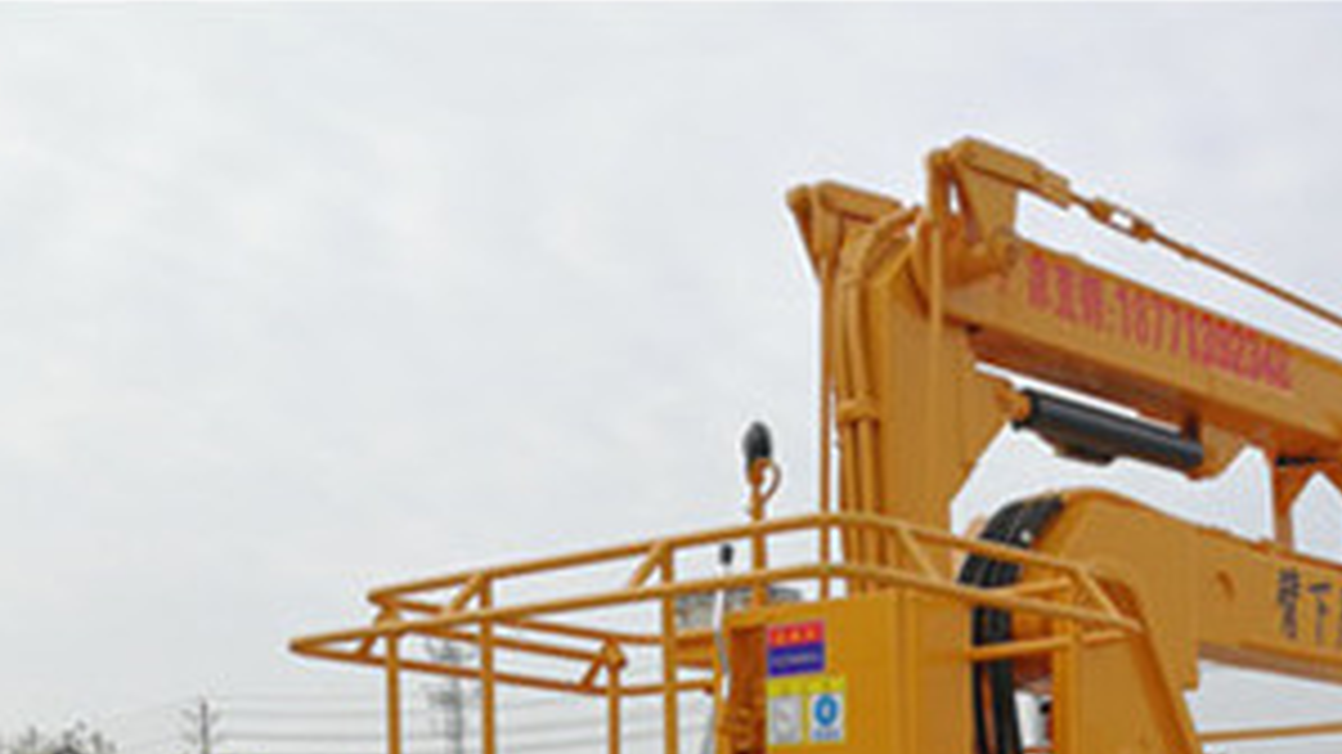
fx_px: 2277
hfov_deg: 31.4
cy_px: 1084
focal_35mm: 64
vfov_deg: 17.2
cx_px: 1189
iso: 50
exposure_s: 1/592
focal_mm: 3.95
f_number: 2.2
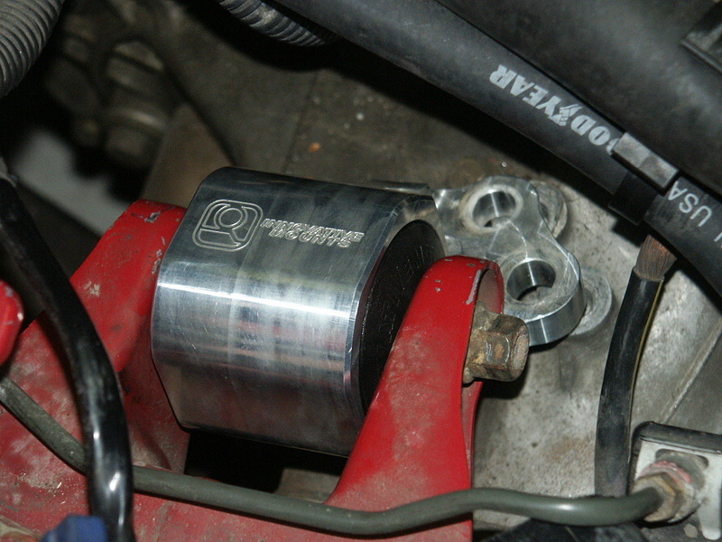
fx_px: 3441
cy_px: 271
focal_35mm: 165
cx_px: 361
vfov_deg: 9.0
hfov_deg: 12.0
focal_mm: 41.71
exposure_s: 1/60
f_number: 3.5
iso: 200
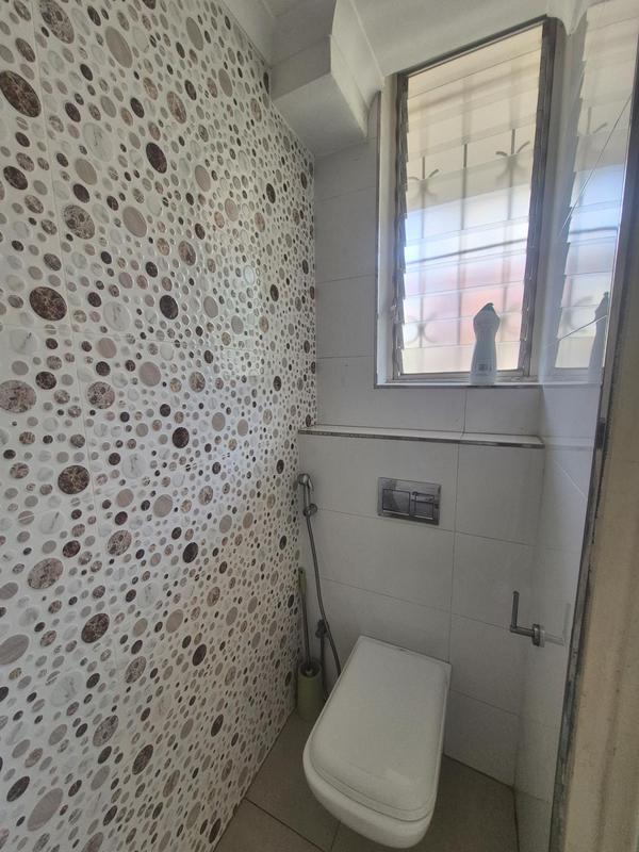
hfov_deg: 89.9
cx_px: 320
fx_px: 320
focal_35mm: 13
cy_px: 426
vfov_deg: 106.2
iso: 50
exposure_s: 1/50
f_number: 2.2
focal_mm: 1.74
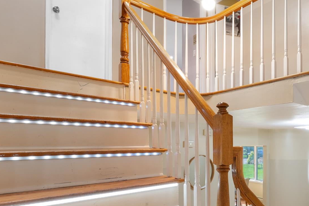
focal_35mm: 26
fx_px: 223
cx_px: 235
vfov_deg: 47.7
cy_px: 154
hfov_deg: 64.9
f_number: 13
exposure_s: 1/3
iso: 400
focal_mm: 14
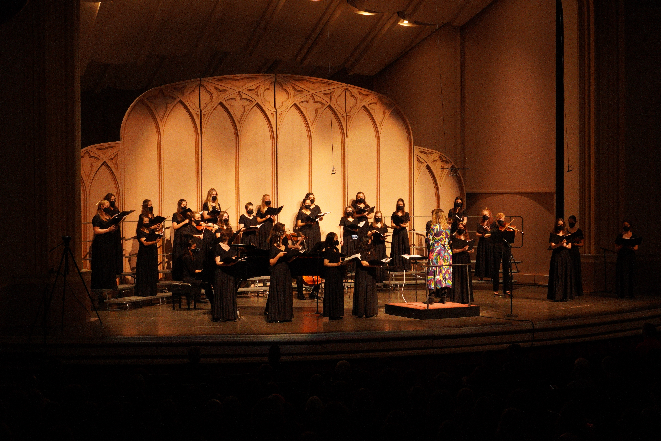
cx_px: 330
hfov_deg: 31.9
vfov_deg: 21.6
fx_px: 1157
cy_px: 220
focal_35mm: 63
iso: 2500
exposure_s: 1/100
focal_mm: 42
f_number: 9
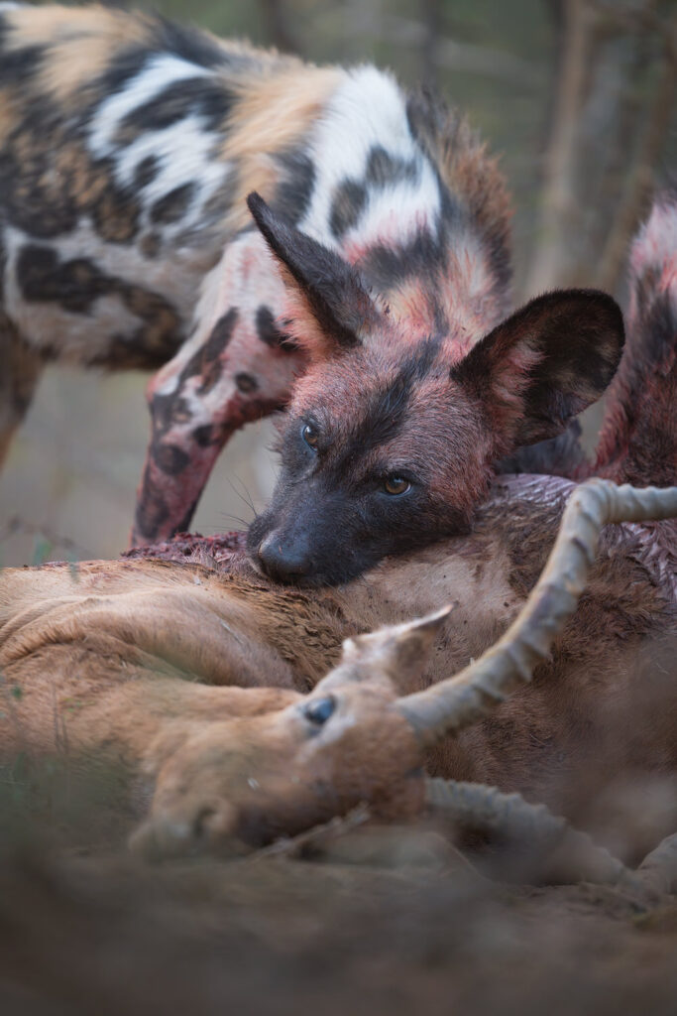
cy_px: 508
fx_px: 11279
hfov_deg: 3.4
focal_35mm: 400
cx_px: 338
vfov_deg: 5.2
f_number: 2.8
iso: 1400
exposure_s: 1/250
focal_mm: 400
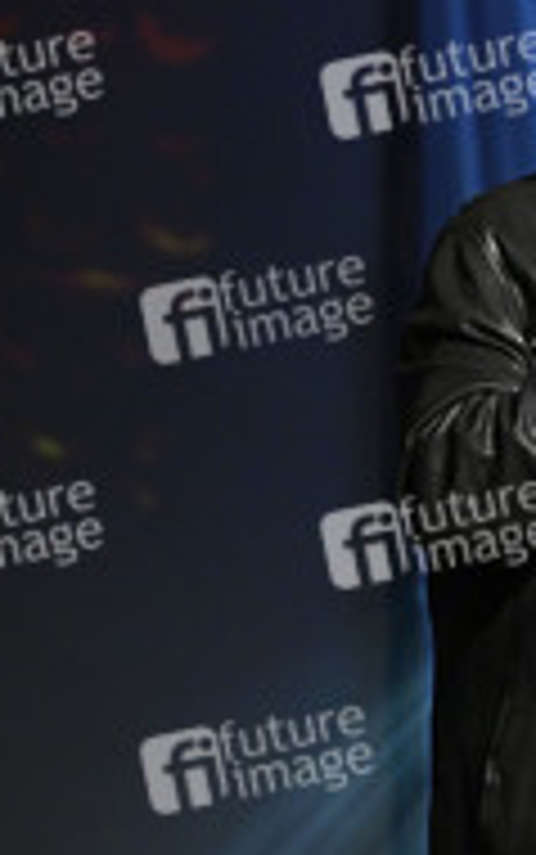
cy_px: 423
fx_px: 11272
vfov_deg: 4.3
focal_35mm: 483
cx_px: 768
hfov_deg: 2.7
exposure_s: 1/500
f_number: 4.5
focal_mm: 200
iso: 4000
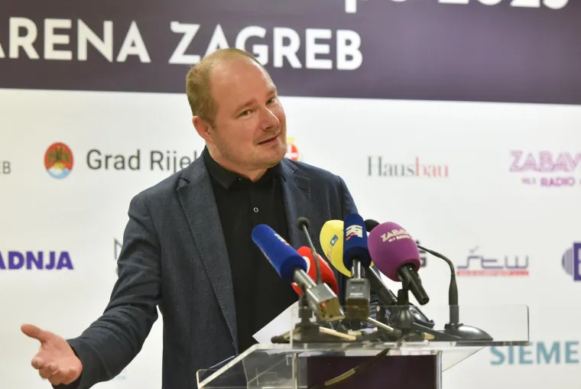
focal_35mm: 140
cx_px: 290
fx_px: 2262
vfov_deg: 9.8
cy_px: 194
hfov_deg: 14.6
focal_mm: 140
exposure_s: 1/160
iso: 1800
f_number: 4
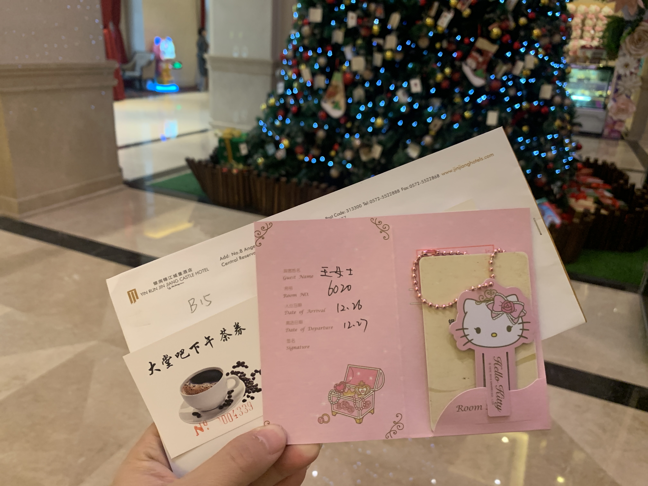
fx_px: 487
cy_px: 243
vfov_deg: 53.1
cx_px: 324
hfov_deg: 67.3
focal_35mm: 26
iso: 250
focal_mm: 4.25
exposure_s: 1/50
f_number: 1.8
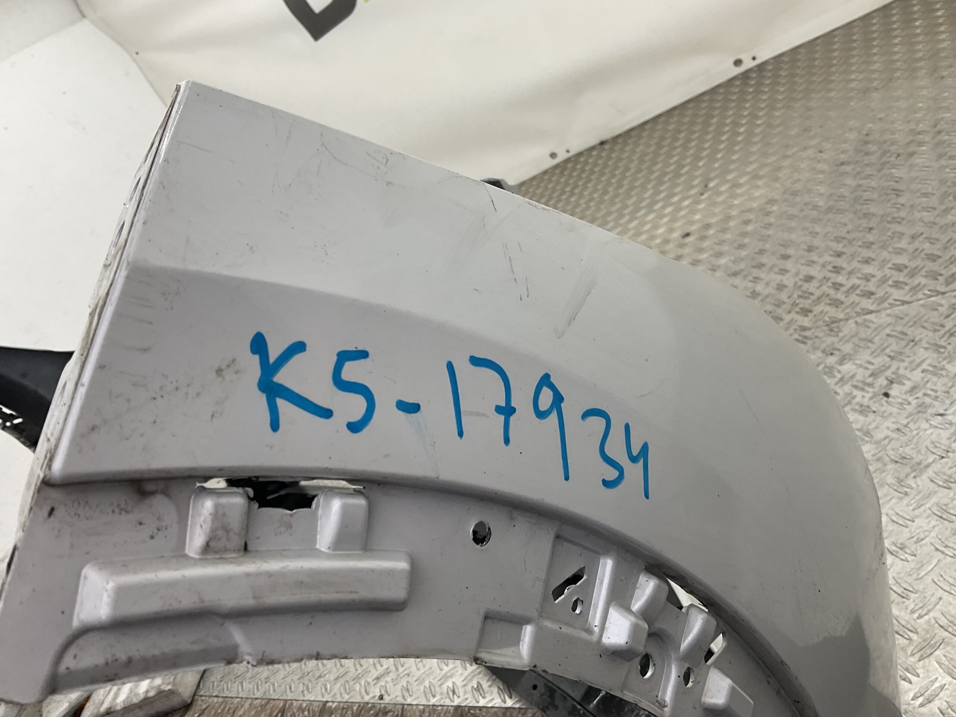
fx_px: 801
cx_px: 478
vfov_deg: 48.2
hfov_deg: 61.7
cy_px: 358
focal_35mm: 29
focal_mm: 3
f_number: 1.8
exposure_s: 1/100
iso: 25
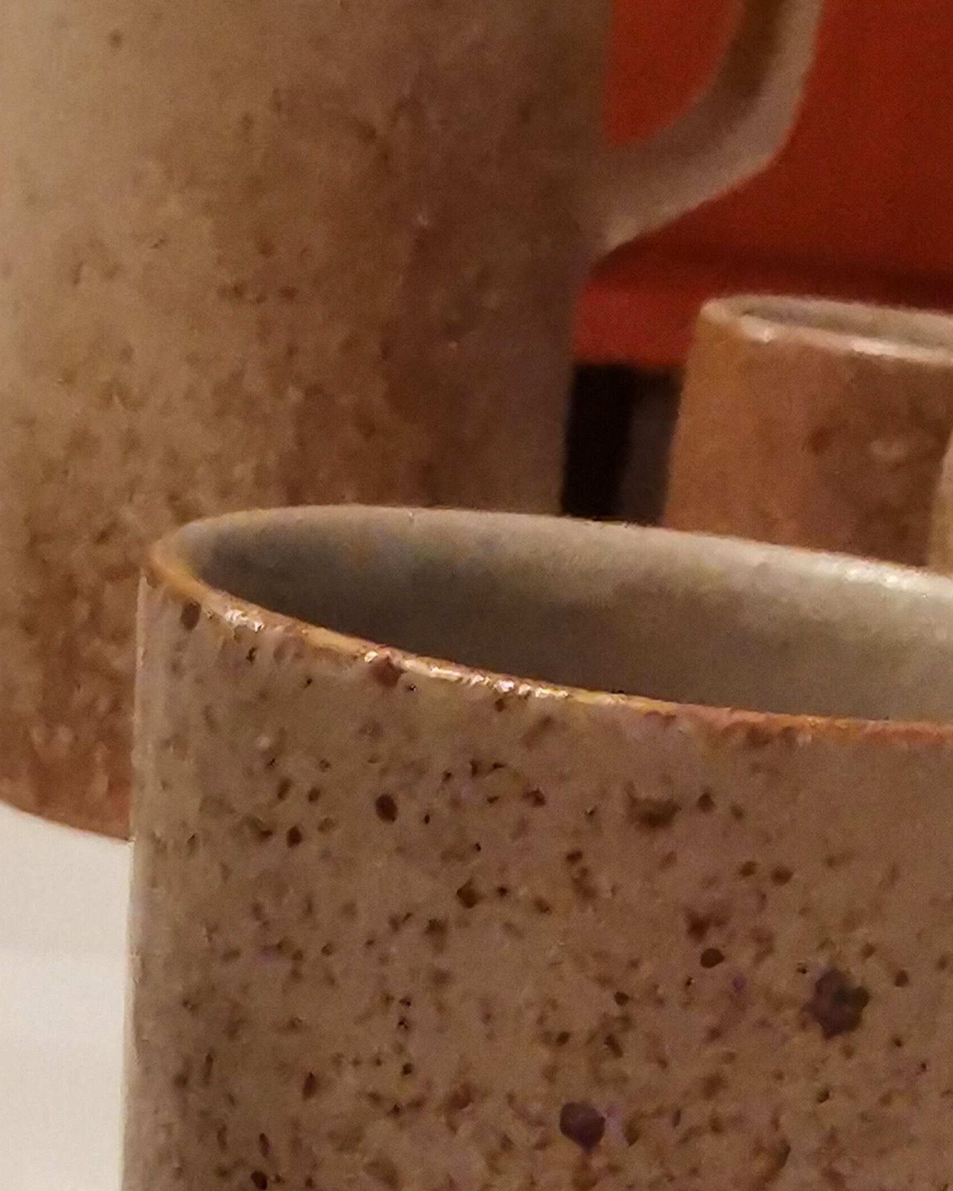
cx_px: 527
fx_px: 2926
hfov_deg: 18.5
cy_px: 1414
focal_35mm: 83
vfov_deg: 21.4
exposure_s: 1/16.7
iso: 640
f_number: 2.2
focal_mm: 2.35
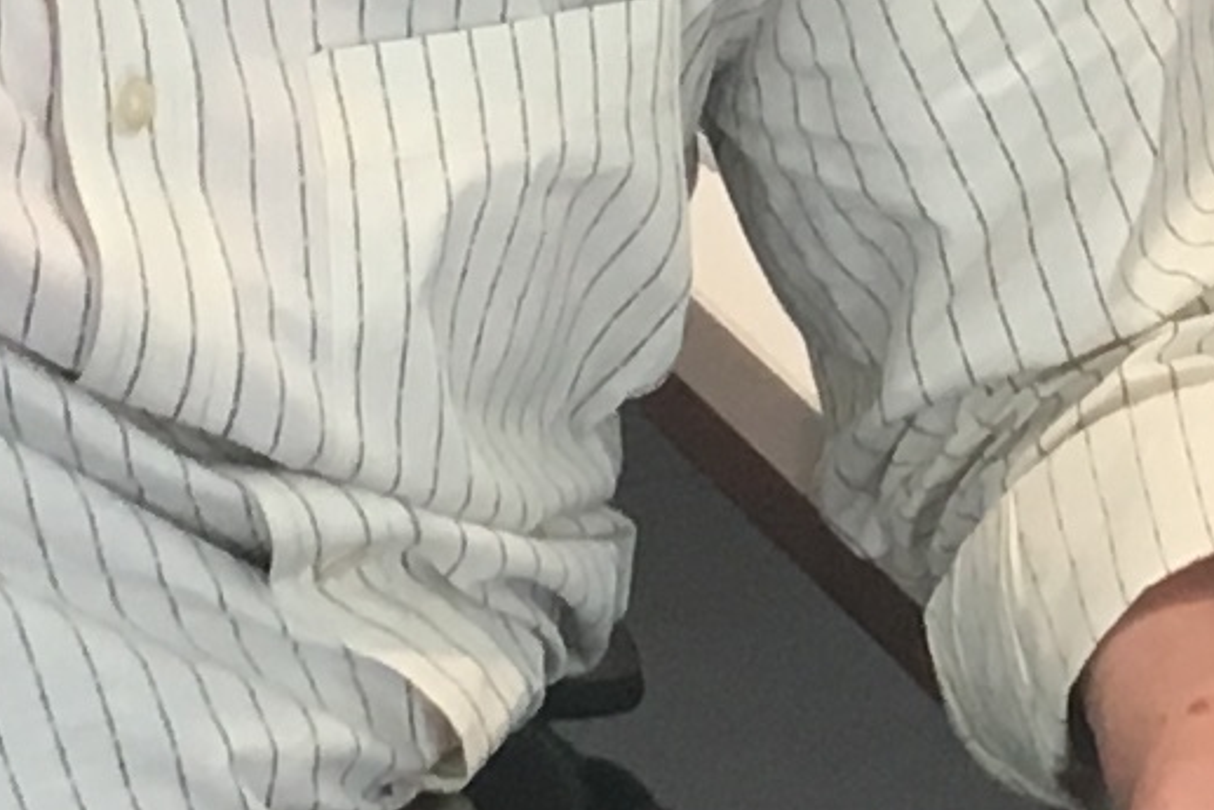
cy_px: -160
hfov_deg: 8.7
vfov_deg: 5.8
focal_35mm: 235
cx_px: 1209
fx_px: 7926
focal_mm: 4.15
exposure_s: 1/30
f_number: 2.2
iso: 32
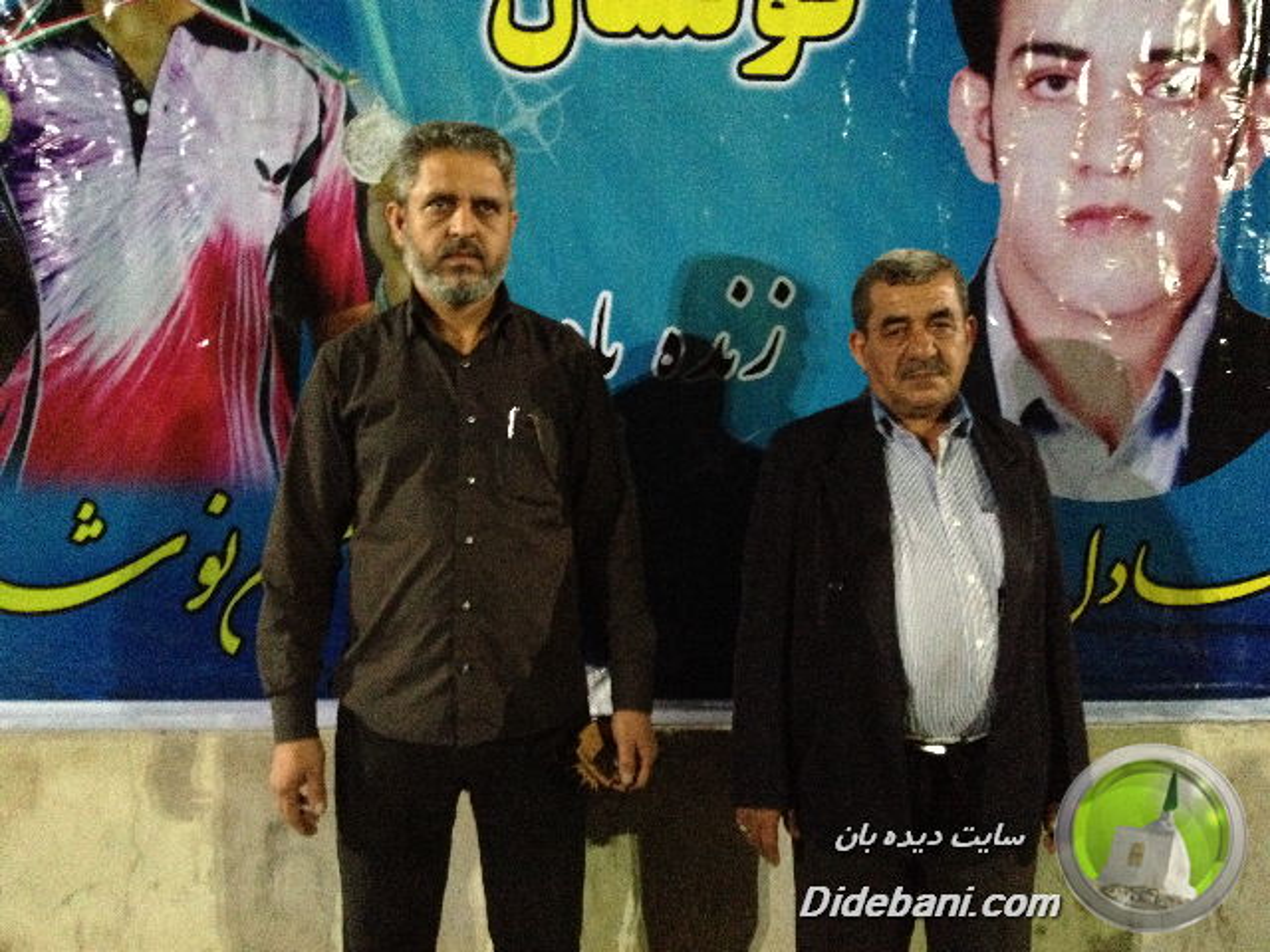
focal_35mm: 35
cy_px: 476
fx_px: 1284
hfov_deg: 52.6
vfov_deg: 40.7
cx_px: 635
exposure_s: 1/15
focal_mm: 4.28
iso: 800
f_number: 2.4
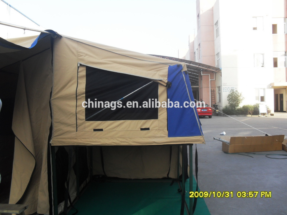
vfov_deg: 40.7
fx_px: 290
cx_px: 144
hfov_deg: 52.6
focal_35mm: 35
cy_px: 108
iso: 80
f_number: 3.2
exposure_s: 1/250
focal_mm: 6.3
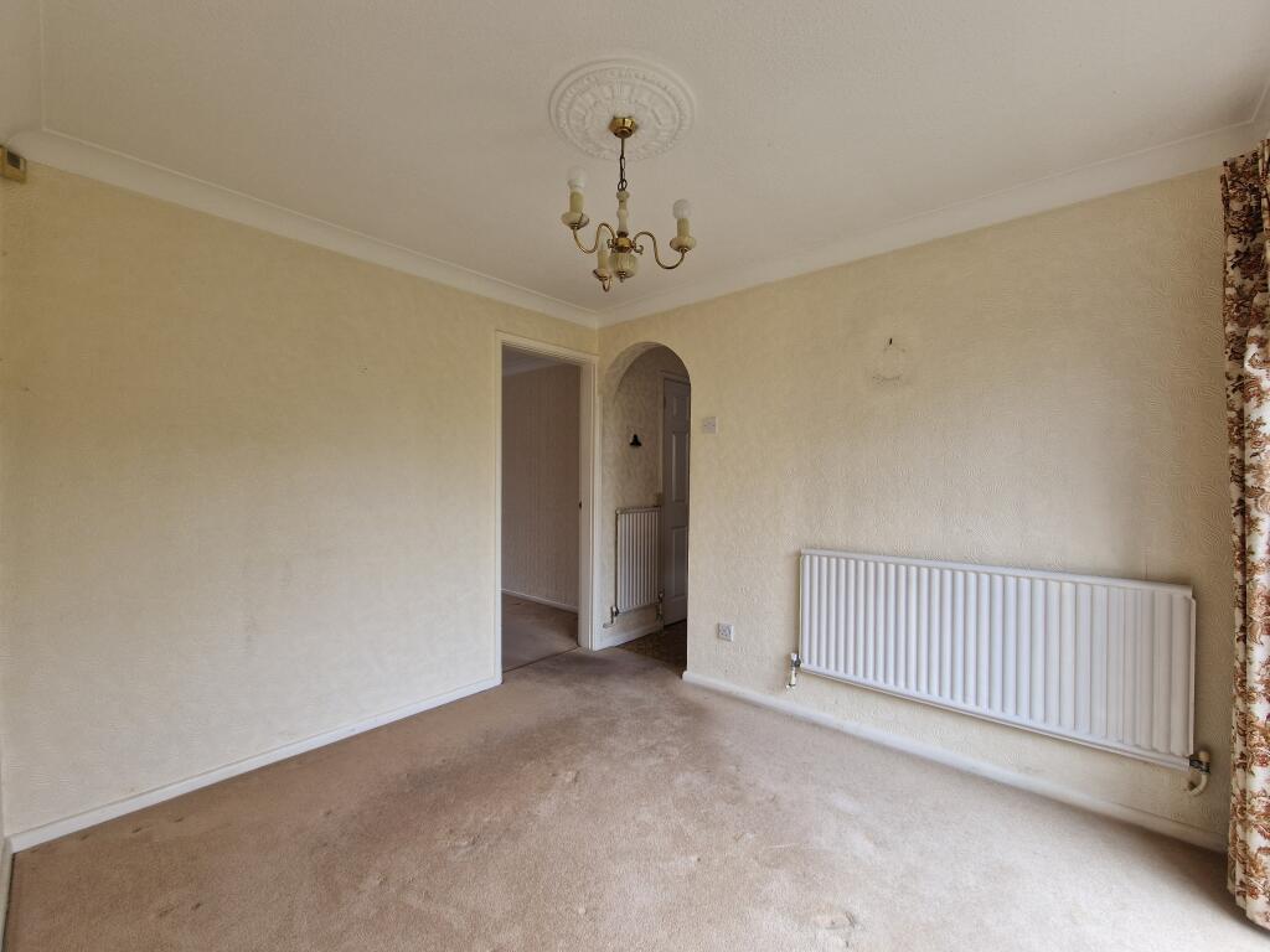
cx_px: 635
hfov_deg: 106.2
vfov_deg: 89.9
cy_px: 476
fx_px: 477
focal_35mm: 13
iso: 50
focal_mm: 2.2
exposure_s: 1/100
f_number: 2.2
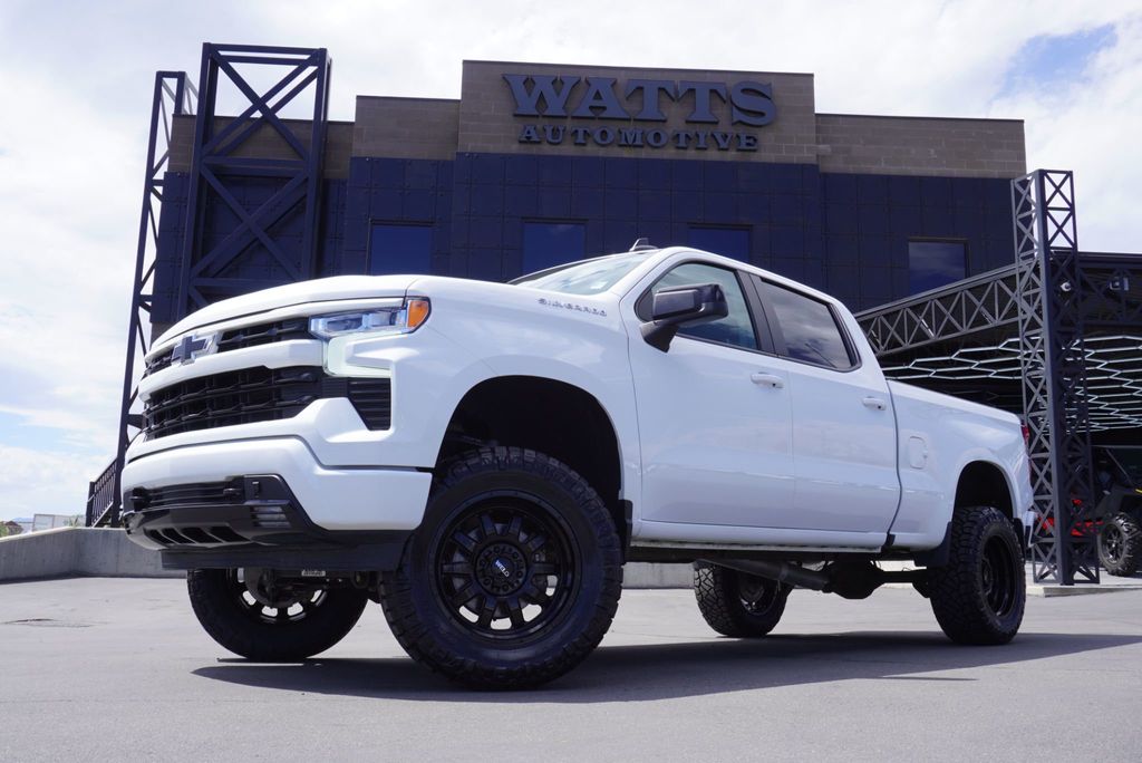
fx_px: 1047
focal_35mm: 33
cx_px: 571
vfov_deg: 40.0
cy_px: 382
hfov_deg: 57.2
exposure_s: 1/125
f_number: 10
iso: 100
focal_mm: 22
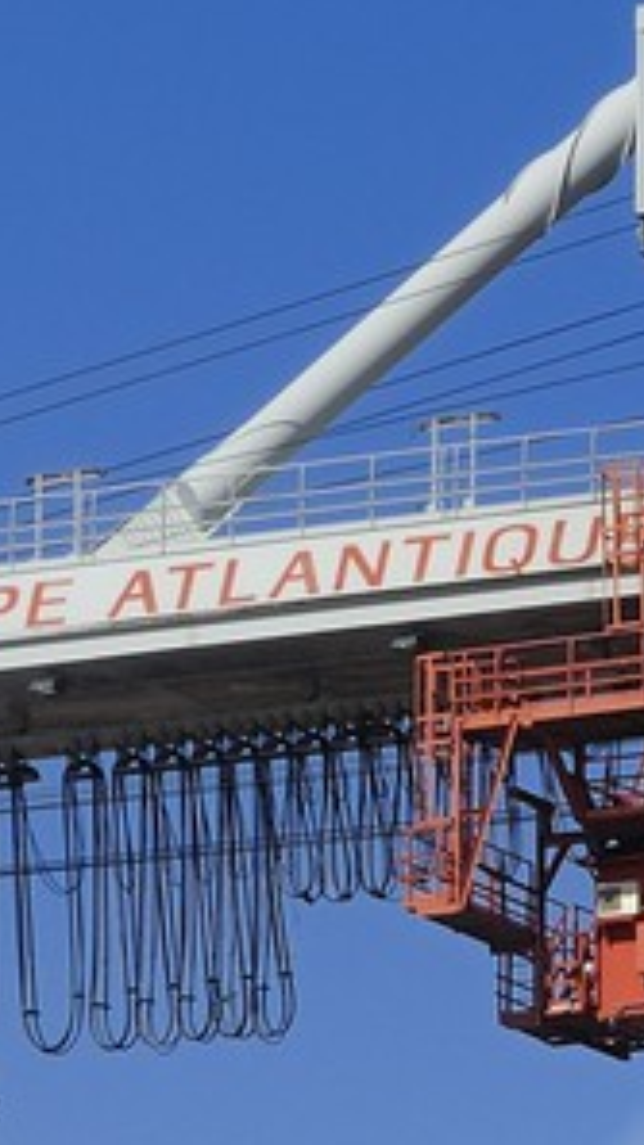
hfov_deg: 3.0
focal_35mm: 395
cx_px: 1554
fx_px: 11995
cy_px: 1893
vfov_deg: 5.4
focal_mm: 70
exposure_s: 1/640
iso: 200
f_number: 9
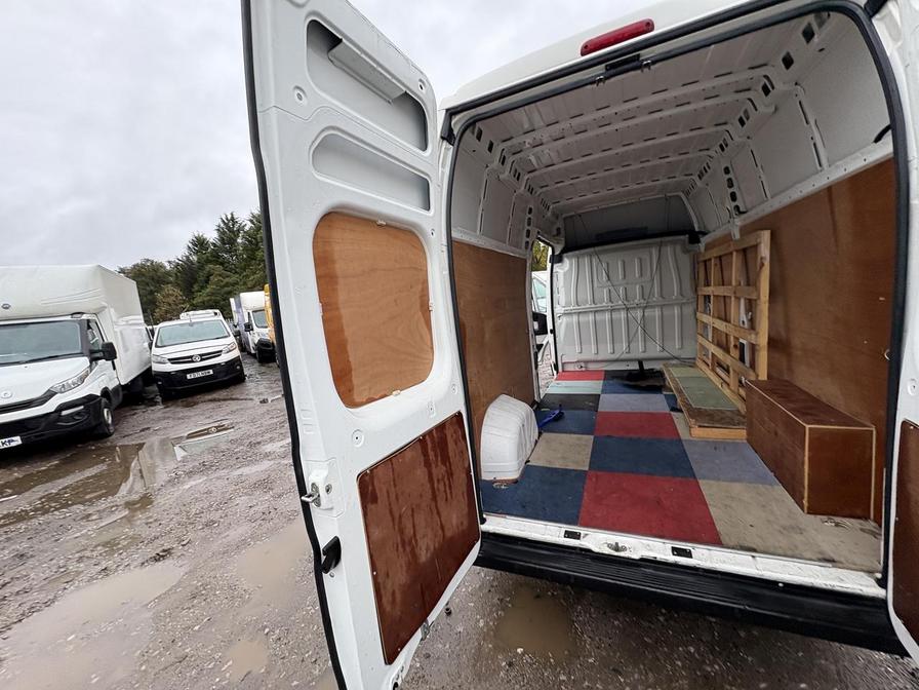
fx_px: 372
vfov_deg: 85.7
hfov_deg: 102.1
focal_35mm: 14
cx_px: 460
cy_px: 345
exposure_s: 1/153
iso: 50
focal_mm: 2.22
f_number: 2.2
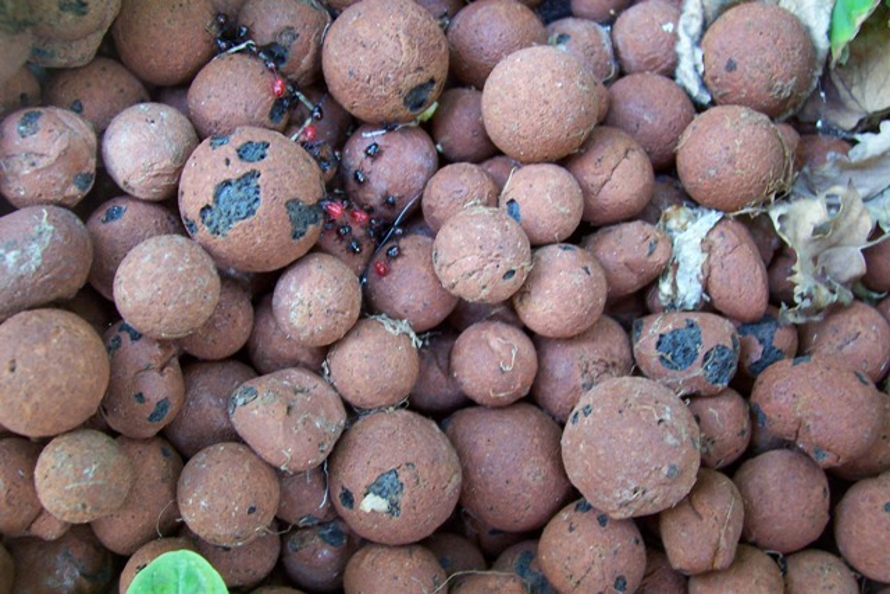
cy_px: 297
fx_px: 841
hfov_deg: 55.8
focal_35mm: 34
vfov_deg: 38.9
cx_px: 445
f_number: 2.7
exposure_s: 1/15
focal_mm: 5.6
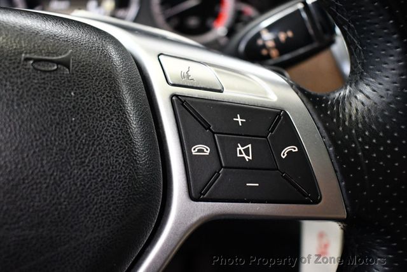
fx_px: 407
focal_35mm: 36
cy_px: 136
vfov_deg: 36.9
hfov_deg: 53.1
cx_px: 204
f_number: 3.5
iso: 3200
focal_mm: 18
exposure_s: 1/100
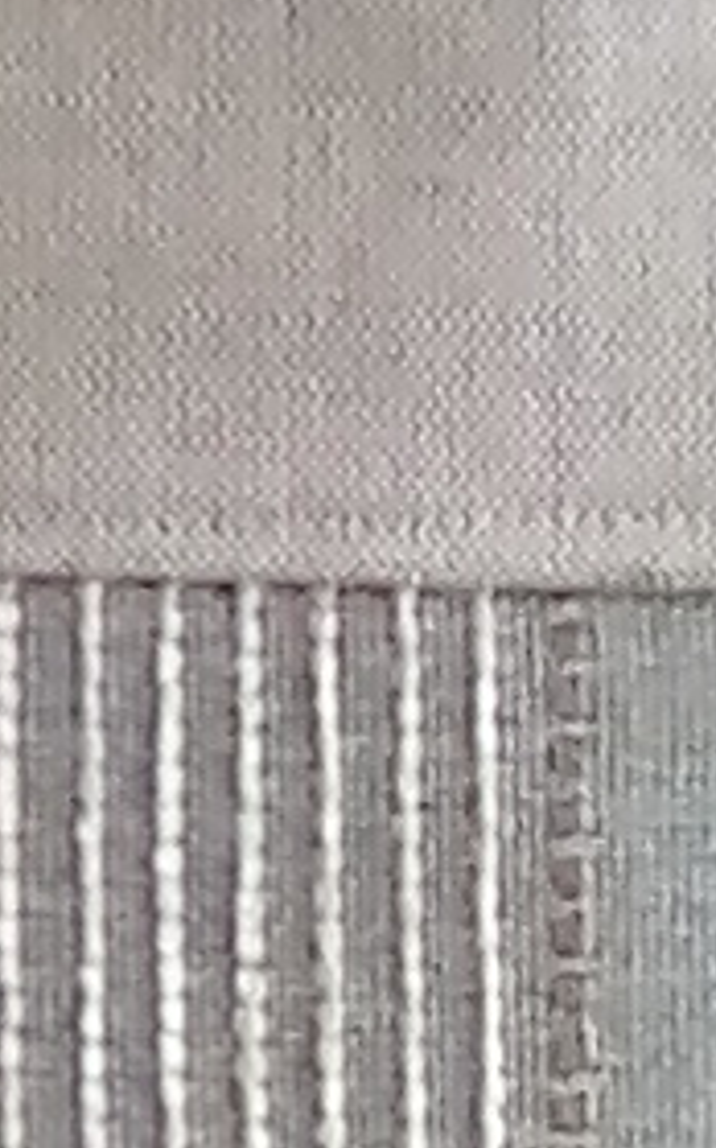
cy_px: 691
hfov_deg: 5.5
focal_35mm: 237
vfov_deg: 8.9
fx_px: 7411
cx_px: 502
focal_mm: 3.1
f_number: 2.8
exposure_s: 1/30
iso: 172
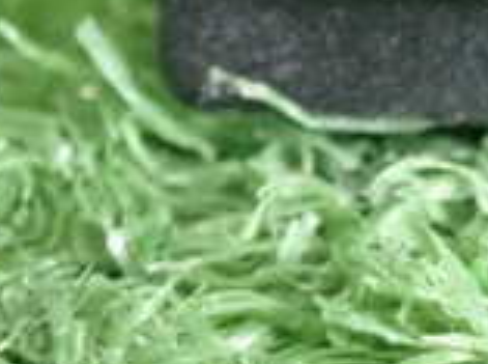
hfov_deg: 5.1
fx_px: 5387
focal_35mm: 383
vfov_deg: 3.8
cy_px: -184
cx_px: 836
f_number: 4.9
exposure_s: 1/30
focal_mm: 18
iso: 2500
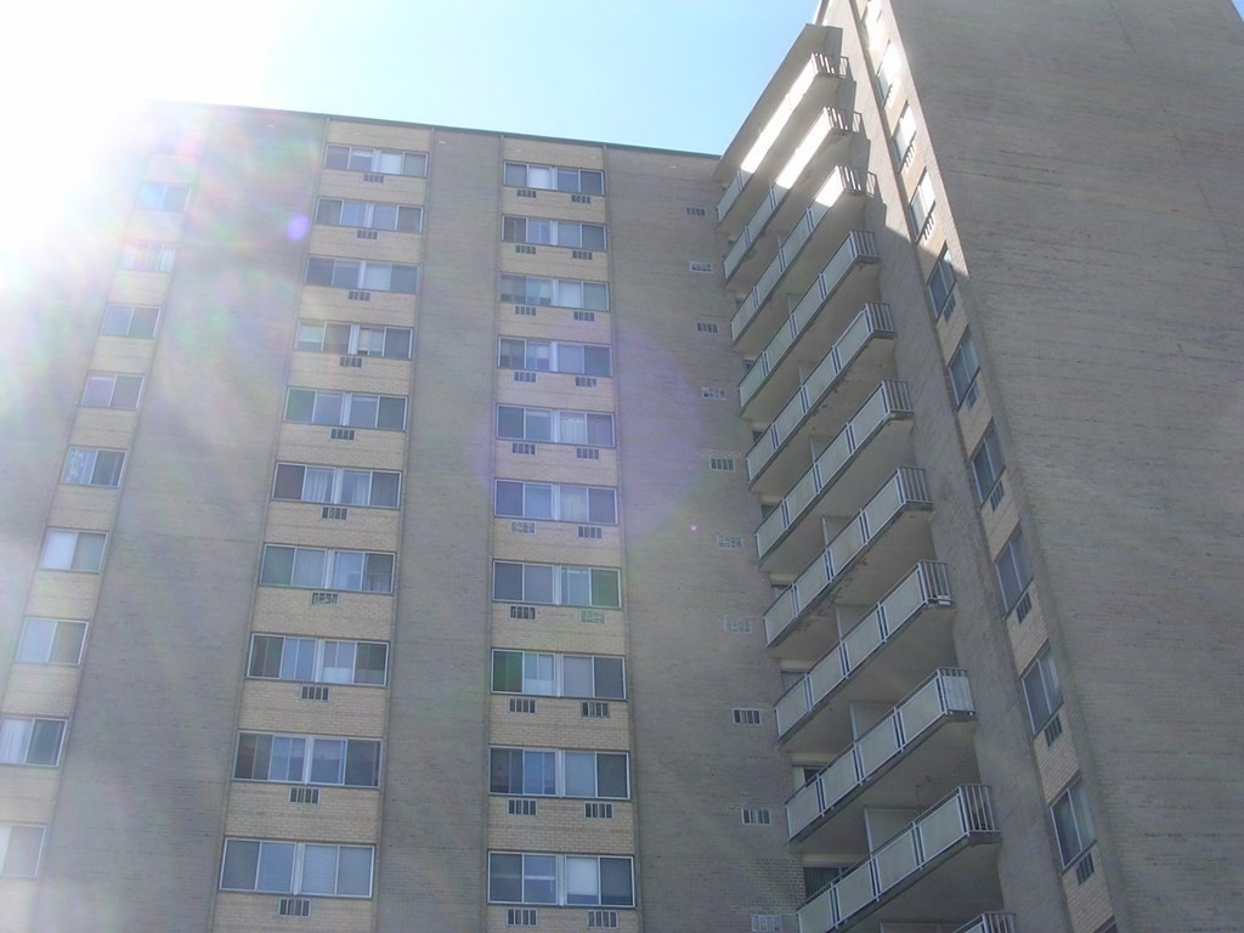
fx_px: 1366
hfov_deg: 49.0
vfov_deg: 37.7
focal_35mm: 38
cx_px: 622
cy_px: 466
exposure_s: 1/130
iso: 100
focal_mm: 5.8
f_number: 5.6
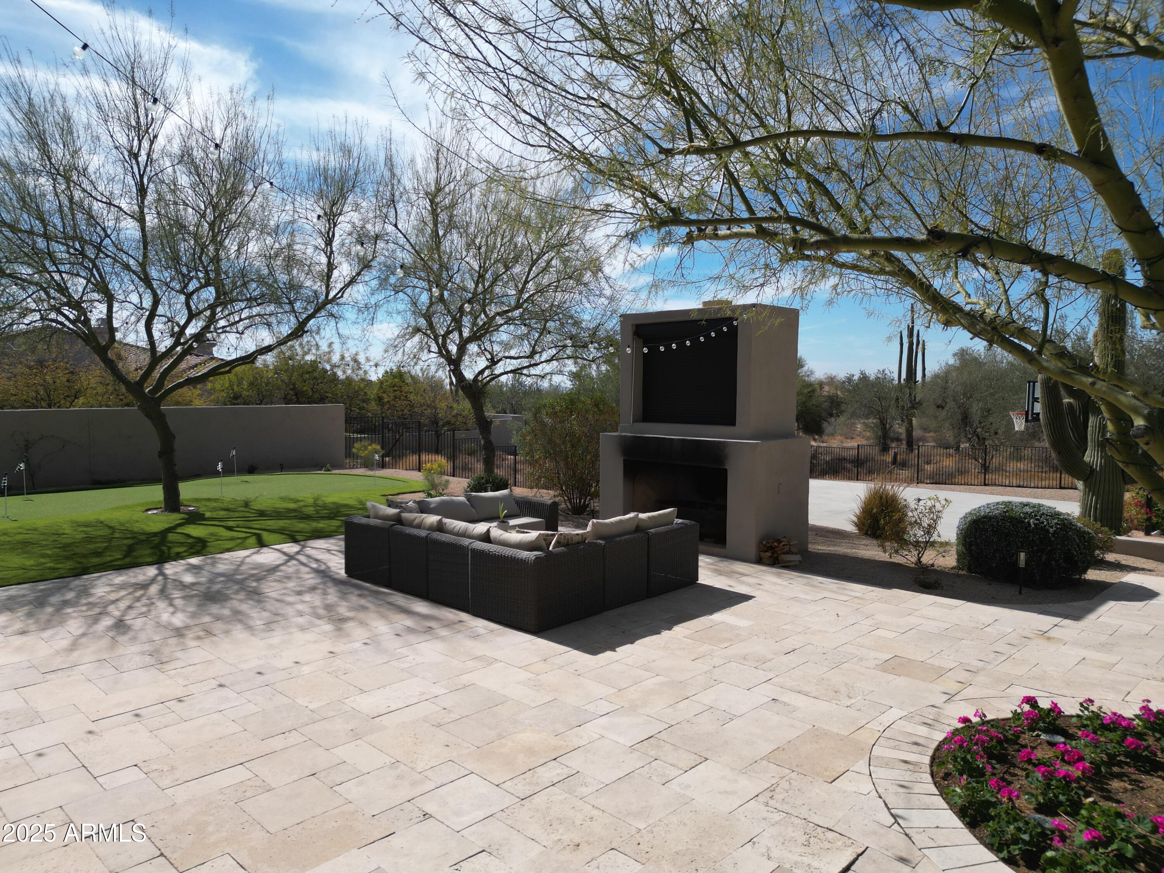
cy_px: 436
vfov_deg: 56.8
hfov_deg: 71.6
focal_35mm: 24
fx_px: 807
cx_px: 582
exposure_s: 1/4000
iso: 100
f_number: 1.7
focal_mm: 6.72
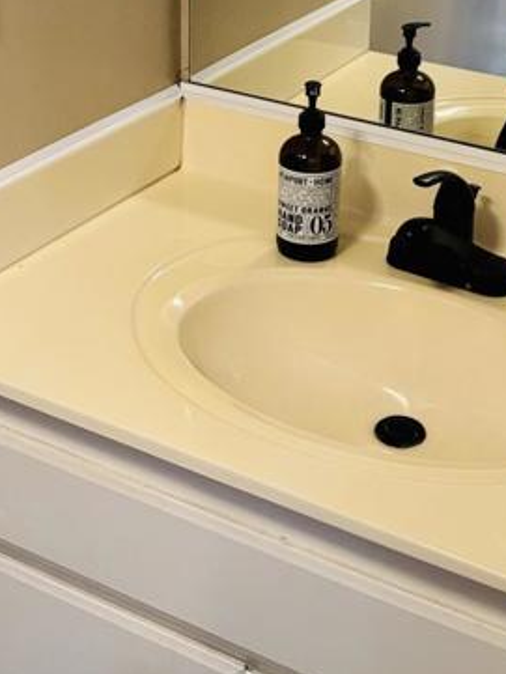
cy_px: 69
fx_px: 1325
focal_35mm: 68
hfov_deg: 21.6
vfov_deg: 27.5
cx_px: 263
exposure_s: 1/60
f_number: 1.78
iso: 400
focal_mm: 6.76
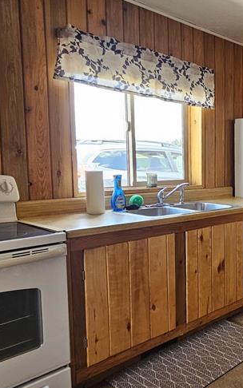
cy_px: 202
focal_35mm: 29
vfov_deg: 64.6
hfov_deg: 35.6
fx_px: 307
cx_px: 279
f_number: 2.2
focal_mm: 2.2
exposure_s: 1/60.2
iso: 125
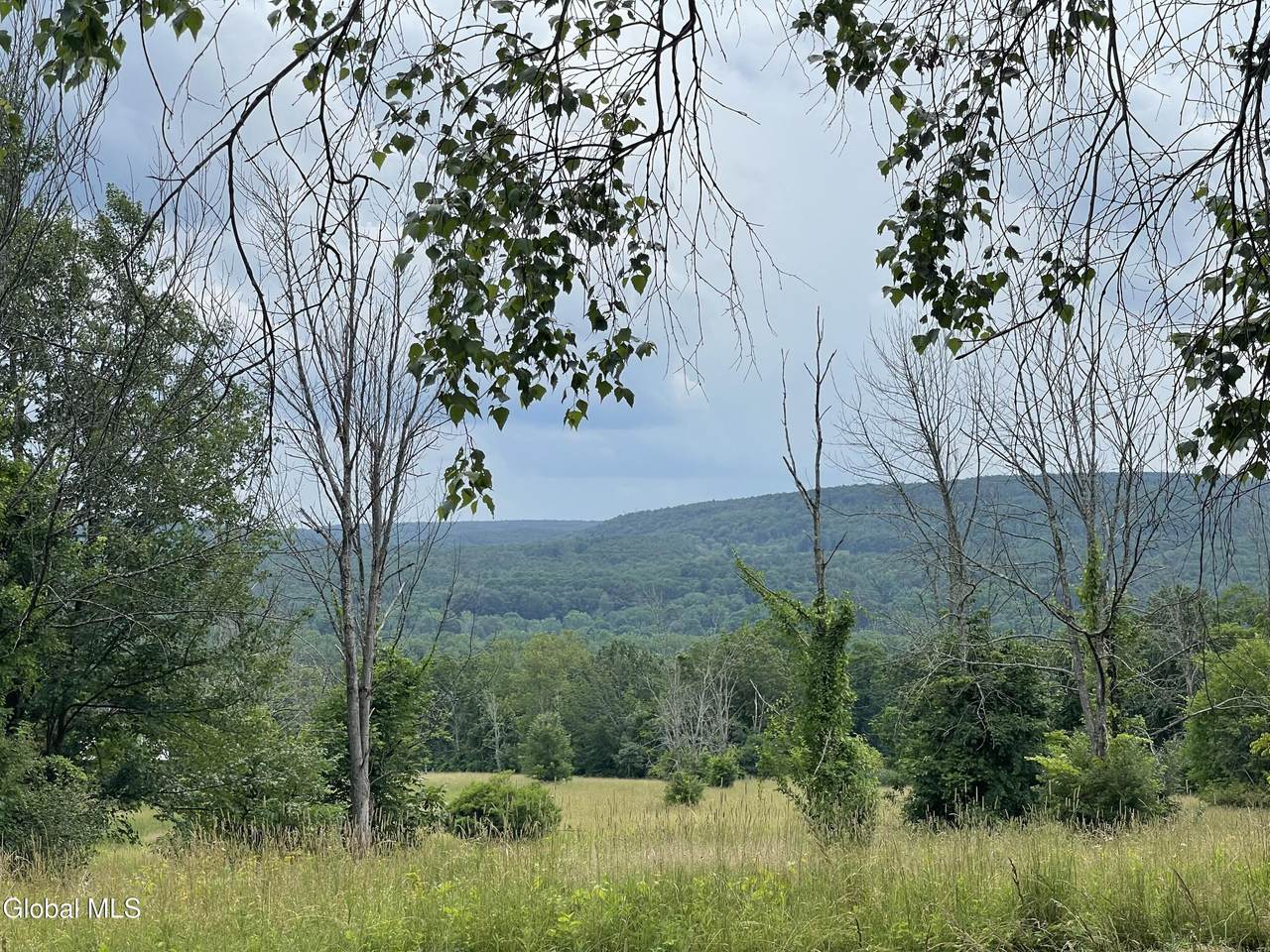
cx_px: 635
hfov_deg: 30.3
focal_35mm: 64
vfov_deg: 22.9
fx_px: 2348
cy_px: 476
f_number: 2.2
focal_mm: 7.5
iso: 20
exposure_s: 1/1085
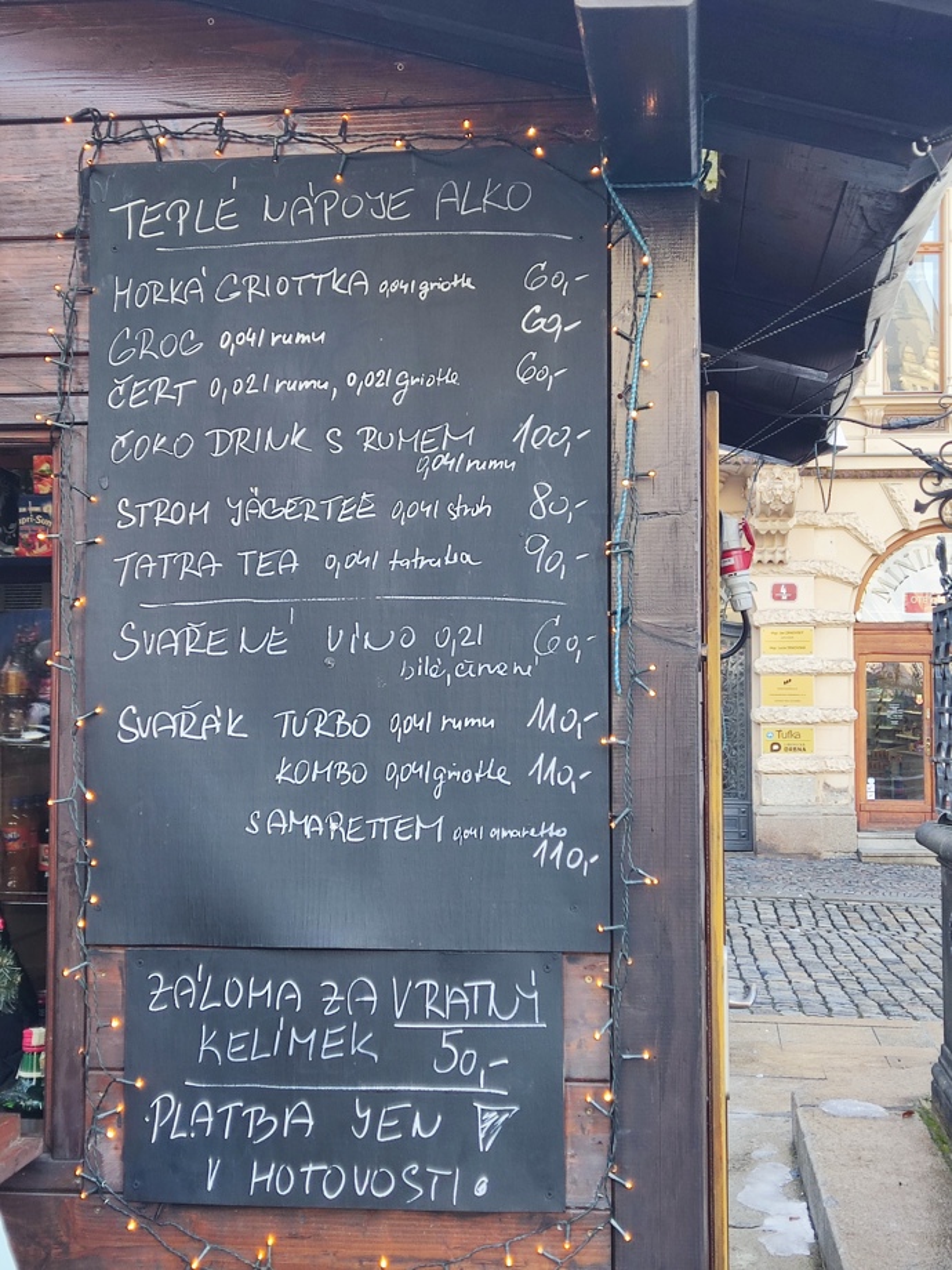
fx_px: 1723
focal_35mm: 47
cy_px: 635
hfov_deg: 30.9
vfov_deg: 40.4
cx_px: 476
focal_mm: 4.71
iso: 56
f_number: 1.79
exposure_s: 1/100
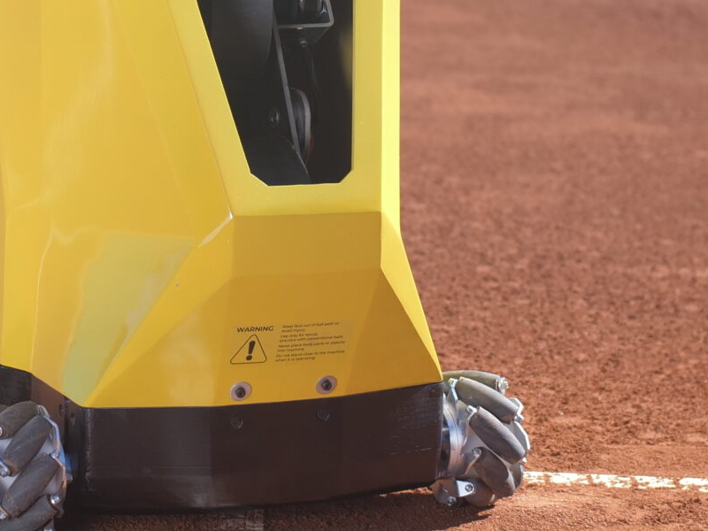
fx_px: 3272
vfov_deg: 9.2
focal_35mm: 160
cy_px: -69
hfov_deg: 12.3
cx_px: 159
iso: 100
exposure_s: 1/80
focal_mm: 25
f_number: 2
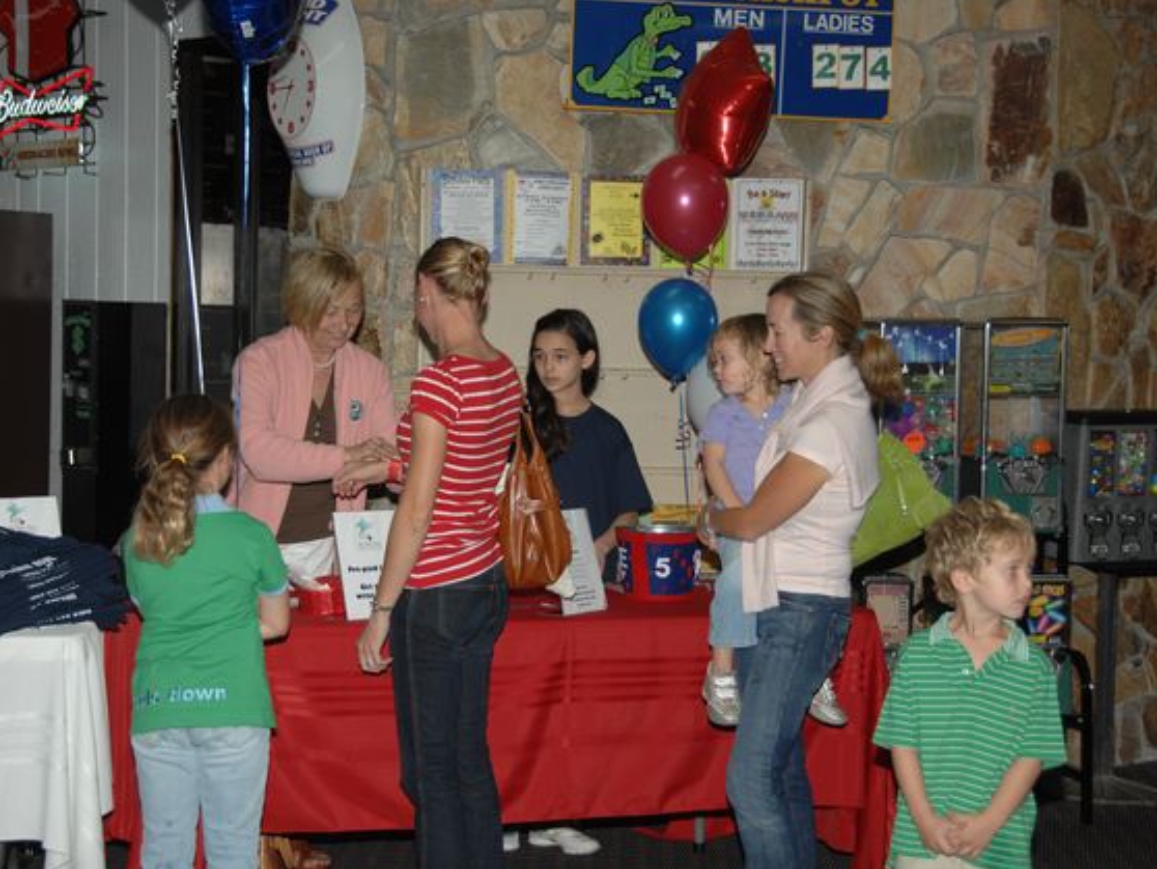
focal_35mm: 76
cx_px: 527
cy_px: 439
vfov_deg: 19.4
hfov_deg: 25.6
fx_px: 2541
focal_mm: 46
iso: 200
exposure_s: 1/125
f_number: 4.5
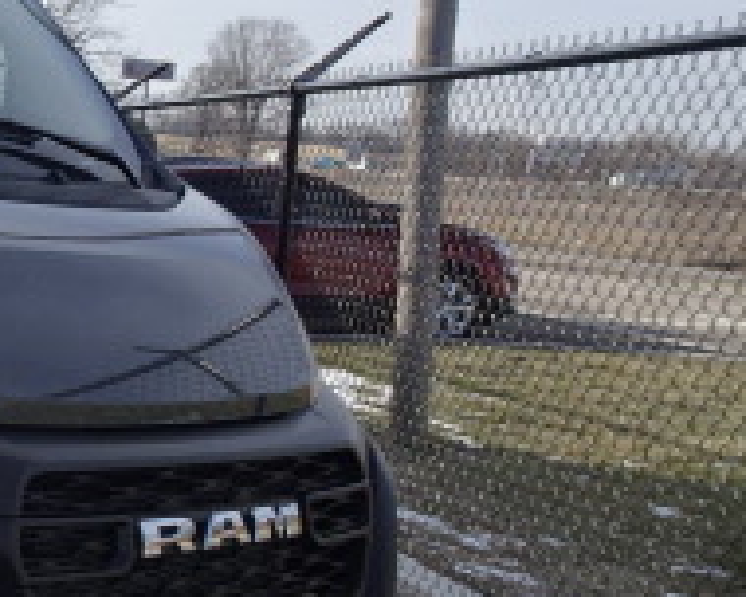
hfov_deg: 20.7
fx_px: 1744
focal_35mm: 79
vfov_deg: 19.4
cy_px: 298
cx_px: -361
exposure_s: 1/800
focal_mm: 4.1
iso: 80
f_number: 3.5
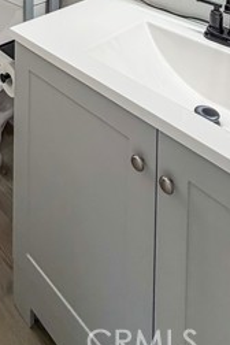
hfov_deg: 33.9
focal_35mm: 37
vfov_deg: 37.7
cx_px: 22
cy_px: -77
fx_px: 355
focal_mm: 2.22
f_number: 2.2
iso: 125
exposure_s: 1/120
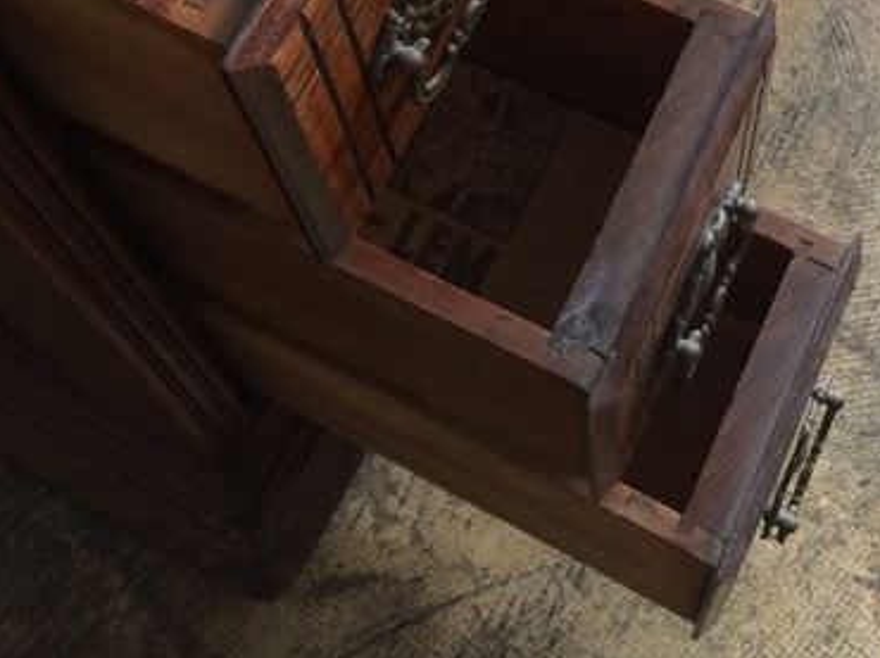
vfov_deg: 19.1
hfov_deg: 26.7
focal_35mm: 73
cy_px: -113
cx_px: 457
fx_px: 1855
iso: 125
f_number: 2.2
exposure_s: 1/30
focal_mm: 4.12
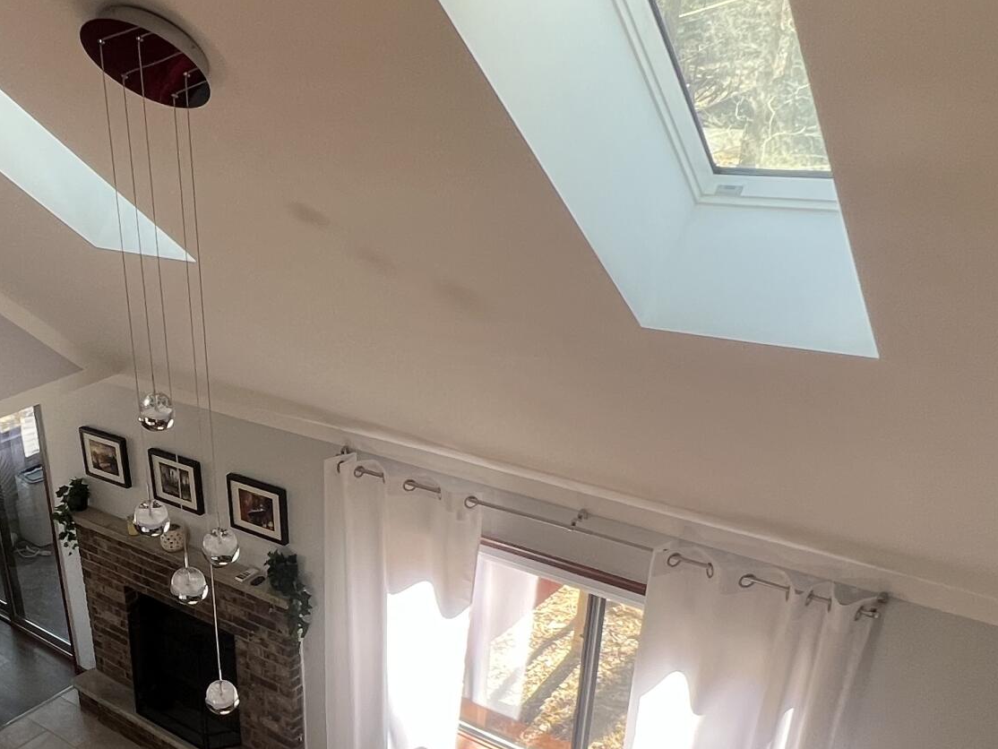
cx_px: 194
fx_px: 1009
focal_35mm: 35
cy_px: 589
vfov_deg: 39.3
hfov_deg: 49.4
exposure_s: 1/99
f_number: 1.8
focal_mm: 1.57
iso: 50
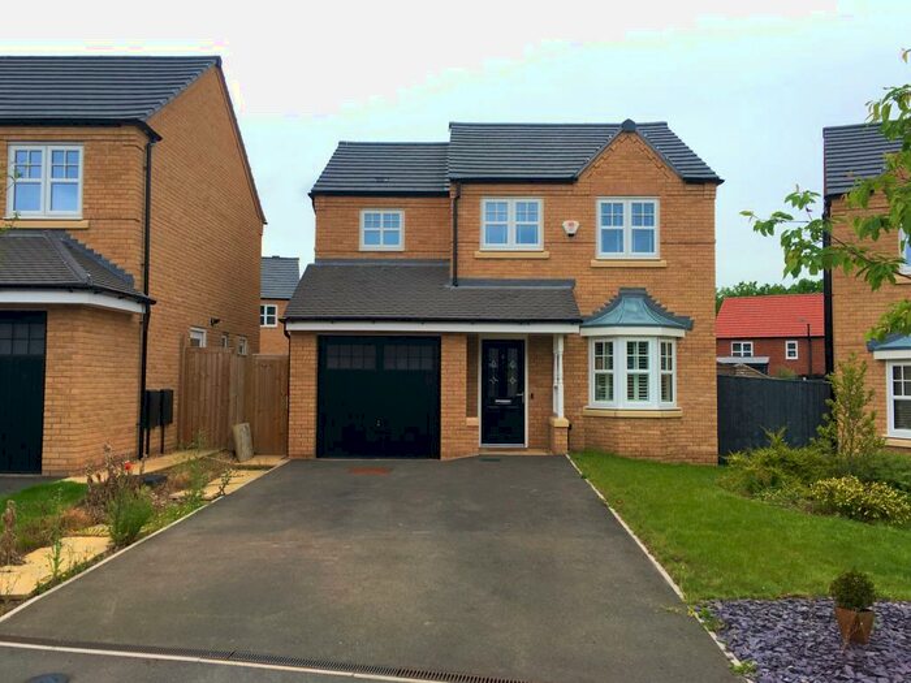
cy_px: 342
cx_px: 456
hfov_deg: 61.7
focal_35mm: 29
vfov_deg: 48.2
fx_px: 763
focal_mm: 4.15
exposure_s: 1/255
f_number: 2.2
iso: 25
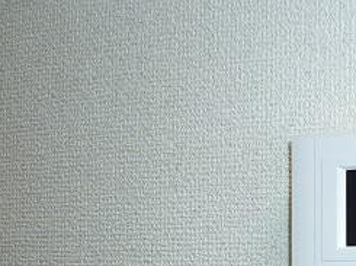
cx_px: 402
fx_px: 667
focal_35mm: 65
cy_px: 264
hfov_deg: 27.1
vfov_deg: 21.7
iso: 100
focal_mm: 4.4
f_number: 2.8
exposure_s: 1/50
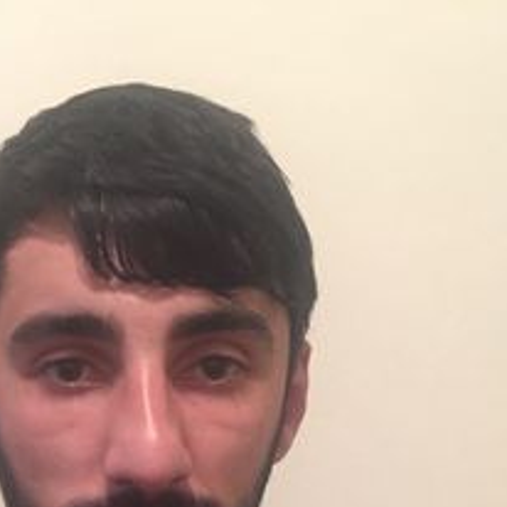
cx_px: 108
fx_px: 1276
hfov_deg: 22.2
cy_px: 567
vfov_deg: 21.3
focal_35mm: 77
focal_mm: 4.15
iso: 250
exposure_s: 1/20
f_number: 2.2
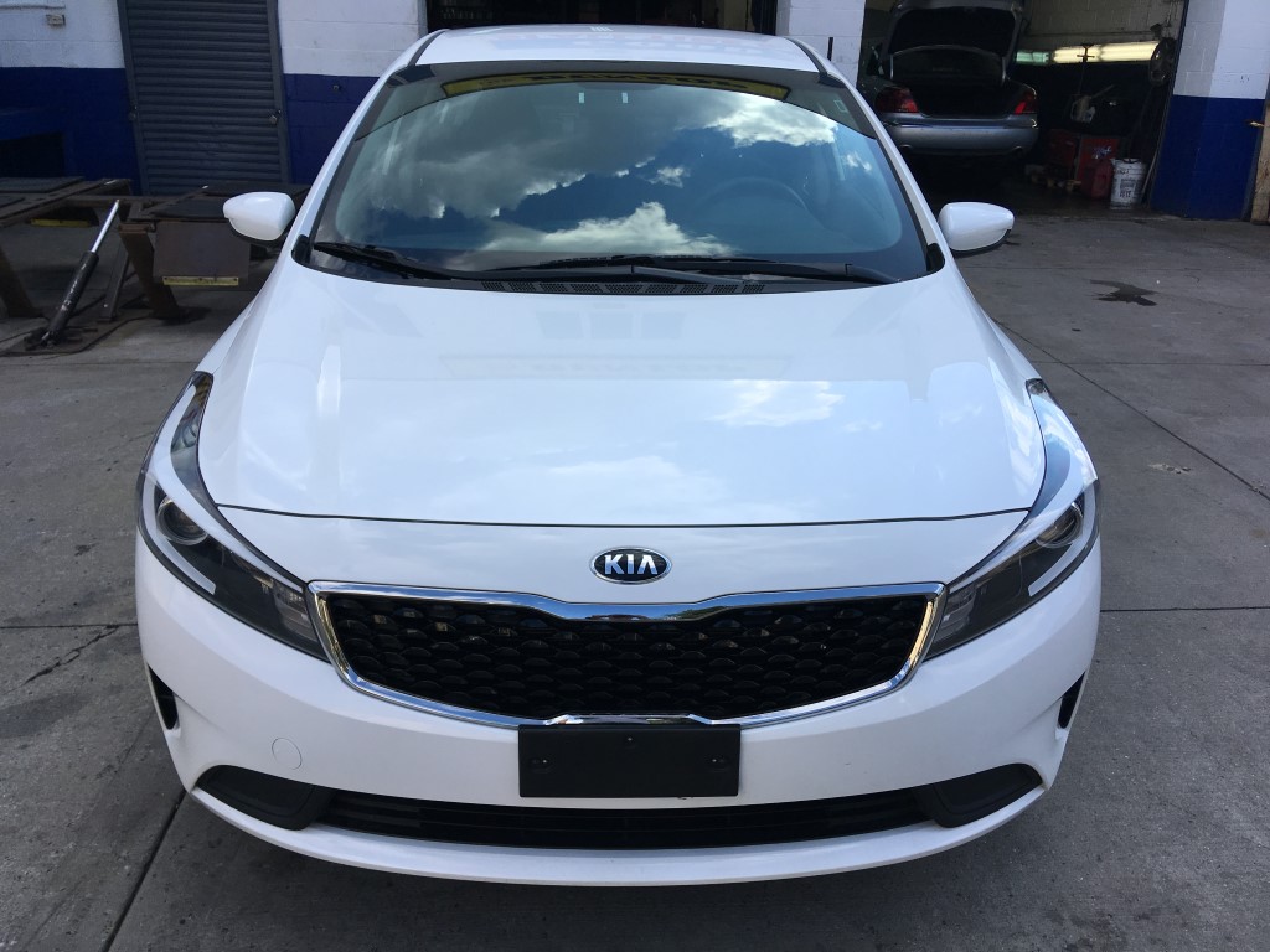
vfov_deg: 48.2
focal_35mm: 29
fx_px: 1064
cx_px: 635
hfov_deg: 61.7
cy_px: 476
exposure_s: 1/1040
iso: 25
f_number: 2.2
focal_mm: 4.15
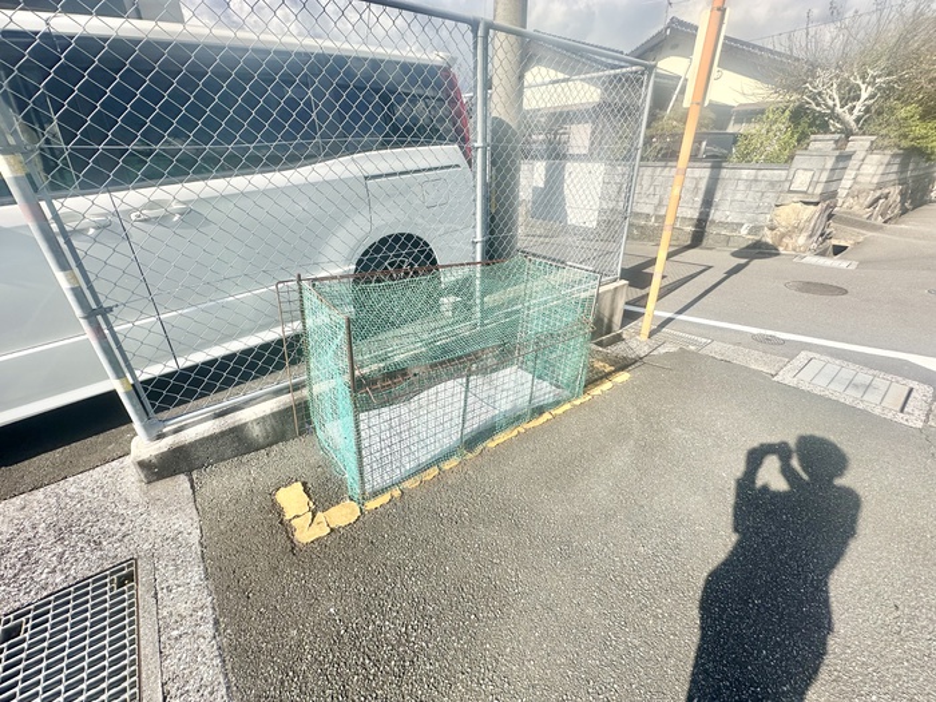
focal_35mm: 14
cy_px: 351
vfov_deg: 85.7
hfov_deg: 102.1
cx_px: 468
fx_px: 379
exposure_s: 1/1916
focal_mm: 2.22
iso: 50
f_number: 2.2
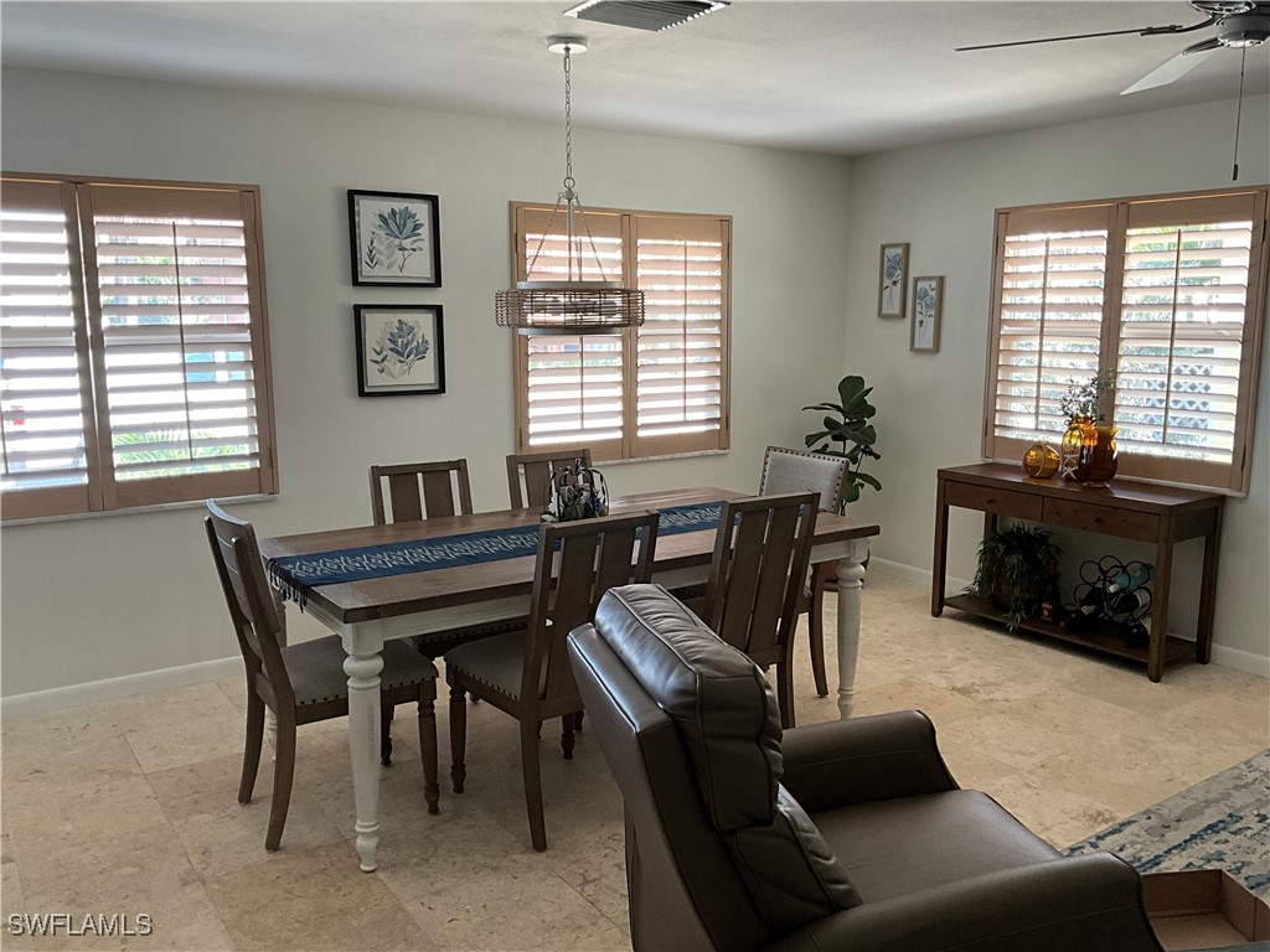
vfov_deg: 48.2
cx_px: 635
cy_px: 476
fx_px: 1064
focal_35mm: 29
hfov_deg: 61.7
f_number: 1.8
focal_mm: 3
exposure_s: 1/82
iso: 64
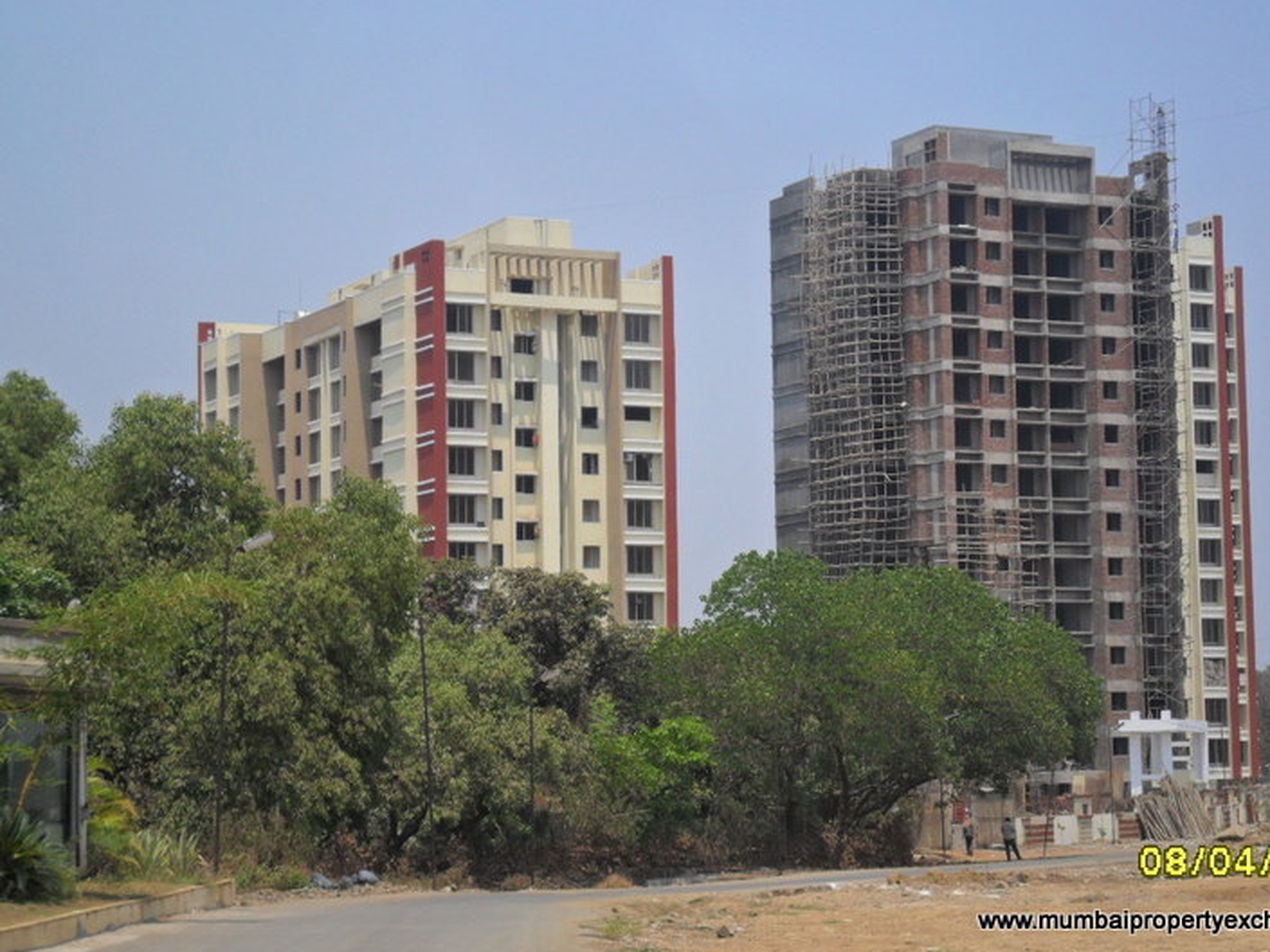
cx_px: 706
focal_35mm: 84
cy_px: 425
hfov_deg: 23.3
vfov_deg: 17.6
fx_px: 3082
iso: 100
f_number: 3.9
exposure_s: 1/1000
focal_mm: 13.2
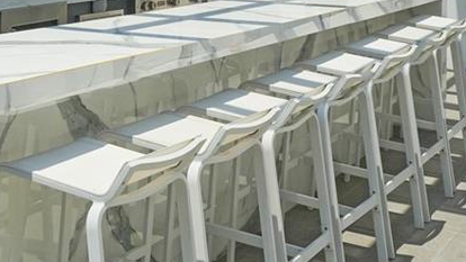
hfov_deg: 25.7
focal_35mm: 81
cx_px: 84
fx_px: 1001
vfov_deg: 14.3
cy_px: -79
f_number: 11
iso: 400
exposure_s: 1/1250
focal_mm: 20
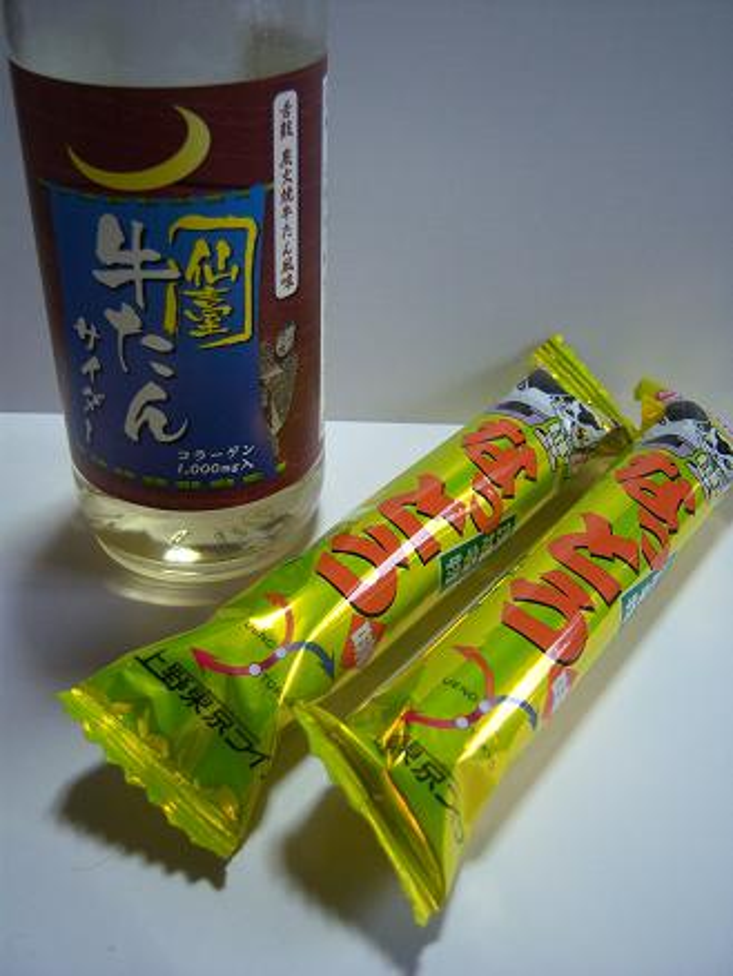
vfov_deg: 51.3
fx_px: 1015
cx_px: 366
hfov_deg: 39.7
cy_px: 488
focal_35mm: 36
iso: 160
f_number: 2.8
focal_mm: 7.5
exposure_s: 1/40
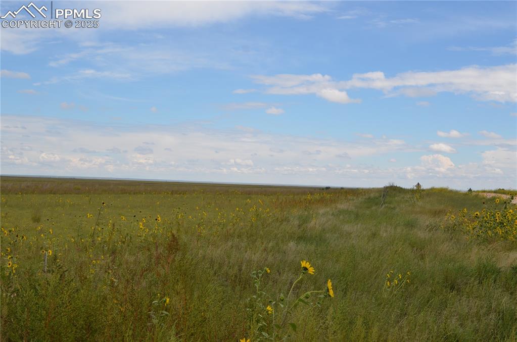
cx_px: 258
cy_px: 171
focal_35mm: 52
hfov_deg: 37.9
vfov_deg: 25.6
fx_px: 752
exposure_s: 1/320
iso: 100
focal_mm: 35
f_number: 9
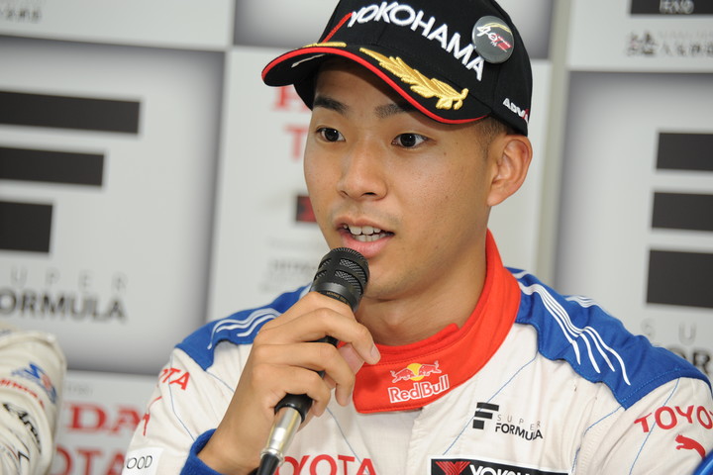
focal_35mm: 135
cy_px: 238
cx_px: 356
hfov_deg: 15.2
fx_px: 2674
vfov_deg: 10.2
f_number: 5.6
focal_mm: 135
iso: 800
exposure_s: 1/250
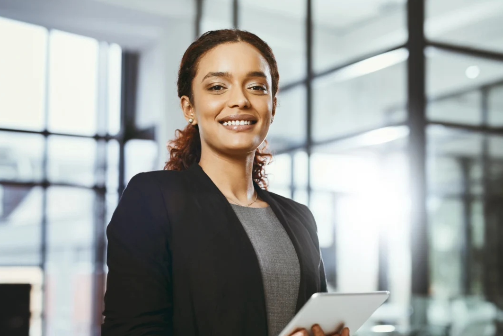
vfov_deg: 21.2
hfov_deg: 31.4
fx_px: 894
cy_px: 202
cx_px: 285
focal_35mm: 64
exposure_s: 1/200
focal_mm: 50
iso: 200
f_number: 2
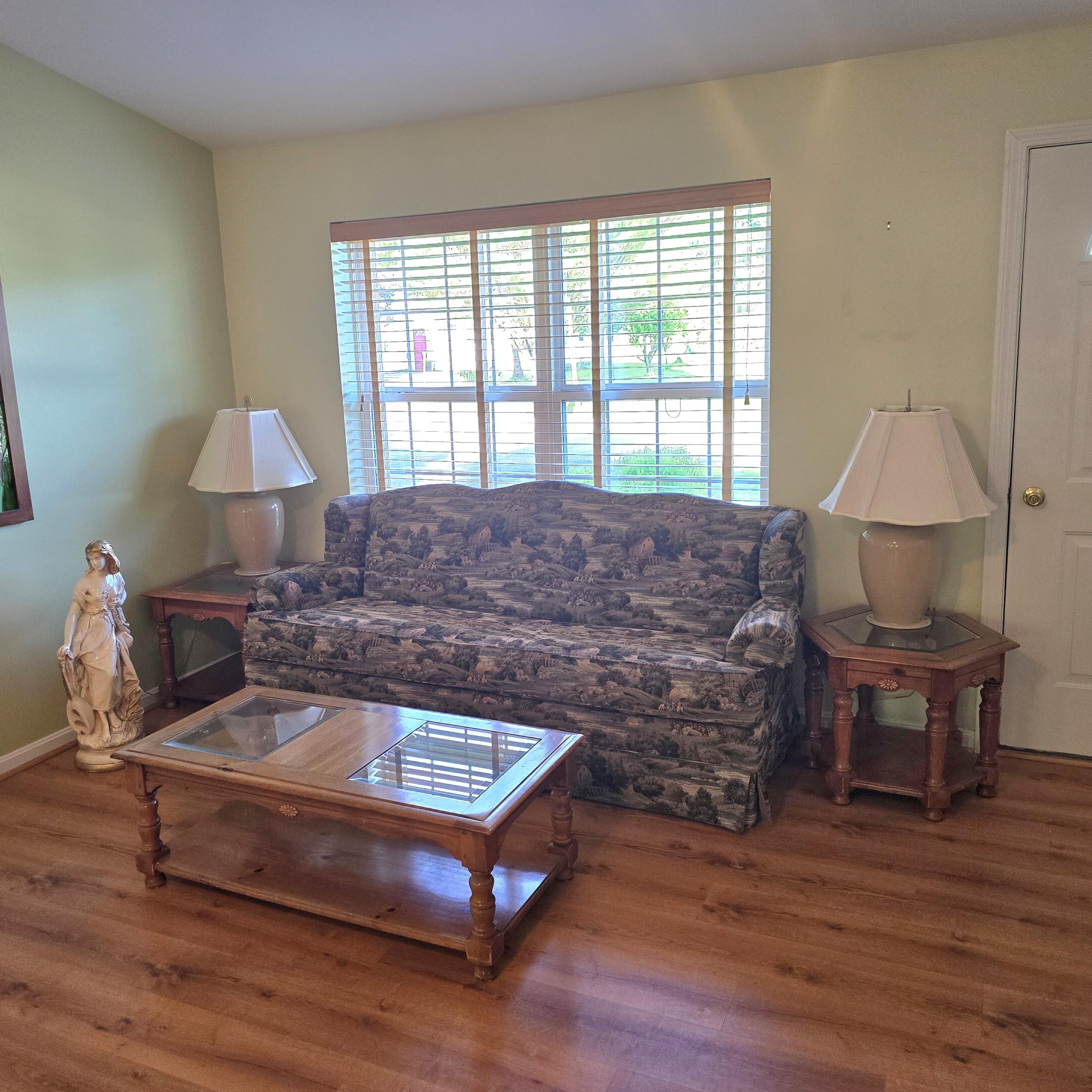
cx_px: 522
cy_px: 538
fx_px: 999
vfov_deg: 57.3
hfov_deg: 57.3
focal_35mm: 28
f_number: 1.7
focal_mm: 6.3
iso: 250
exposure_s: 1/120
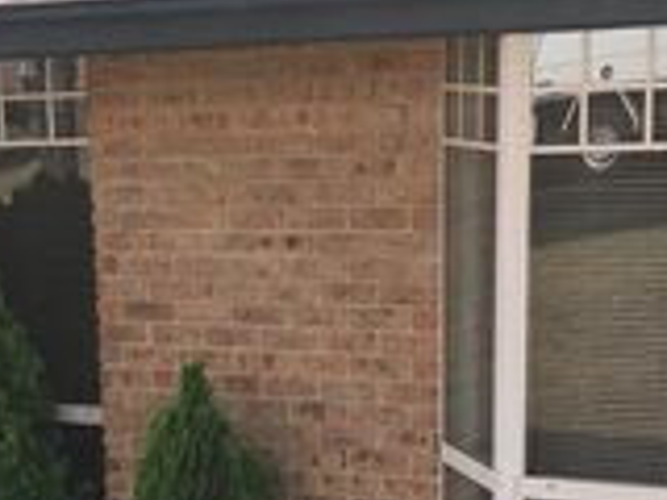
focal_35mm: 116
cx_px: -54
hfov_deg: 16.5
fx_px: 2235
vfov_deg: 12.1
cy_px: 762
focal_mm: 4.15
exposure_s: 1/541
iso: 25
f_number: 2.2
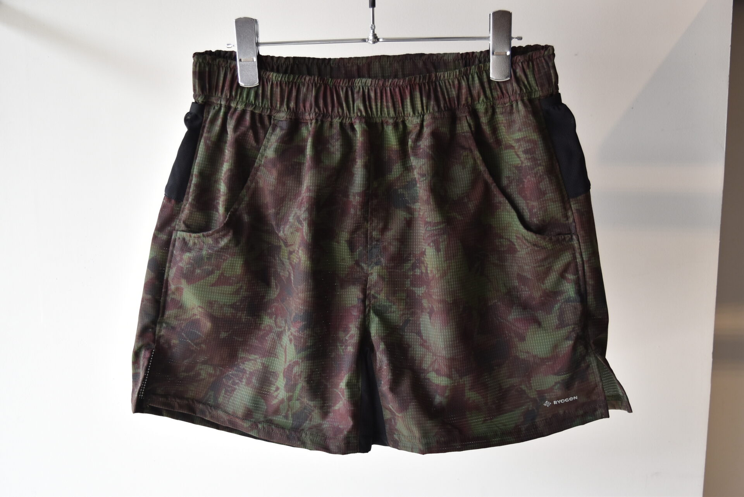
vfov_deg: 34.3
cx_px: 372
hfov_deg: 49.5
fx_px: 807
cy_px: 248
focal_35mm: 39
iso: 400
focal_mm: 26
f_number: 4.5
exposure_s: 1/160
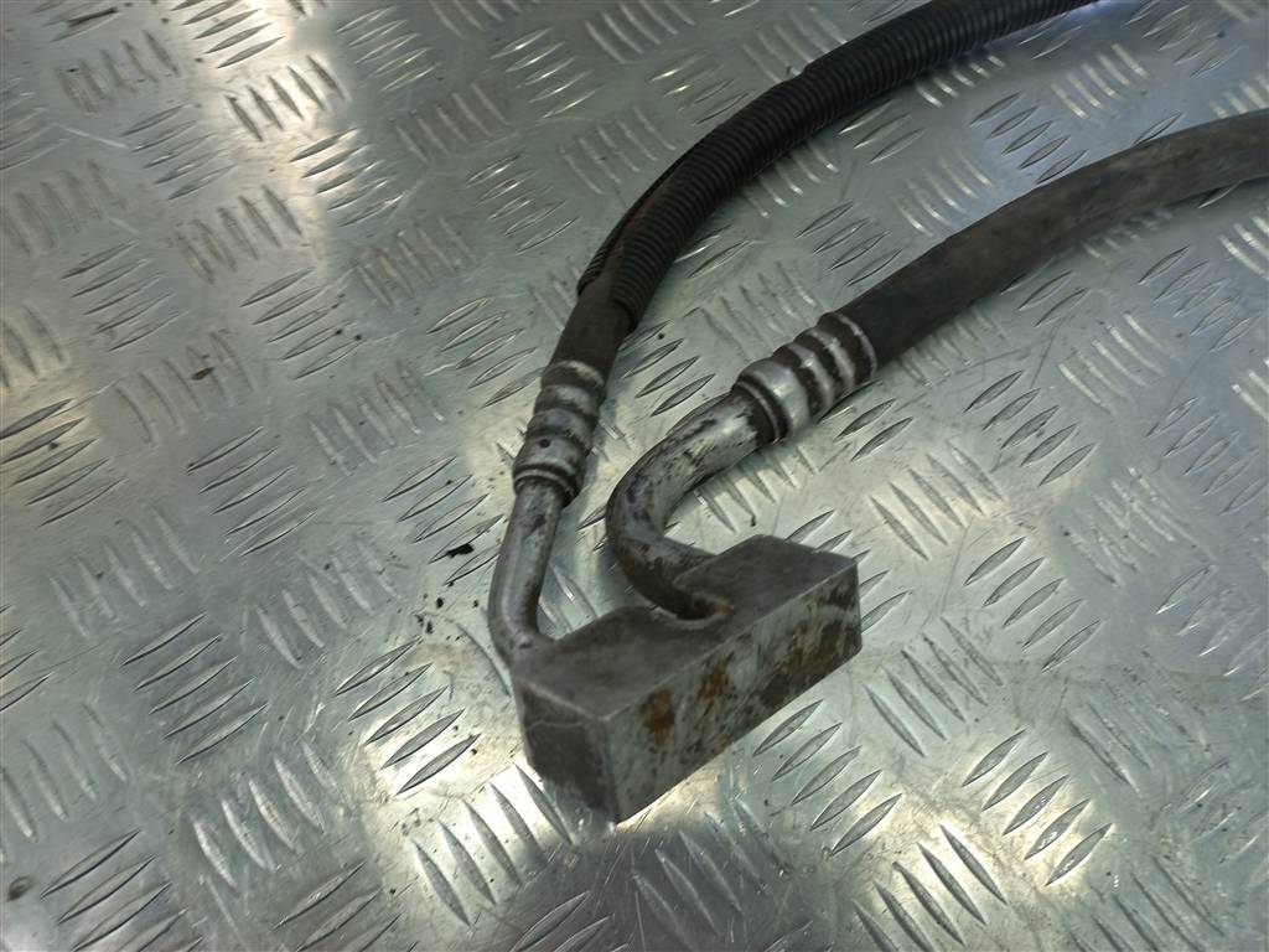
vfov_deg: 54.9
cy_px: 476
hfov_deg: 69.4
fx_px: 916
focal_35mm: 25
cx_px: 634
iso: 32
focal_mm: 4.6
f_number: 1.8
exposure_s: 1/50
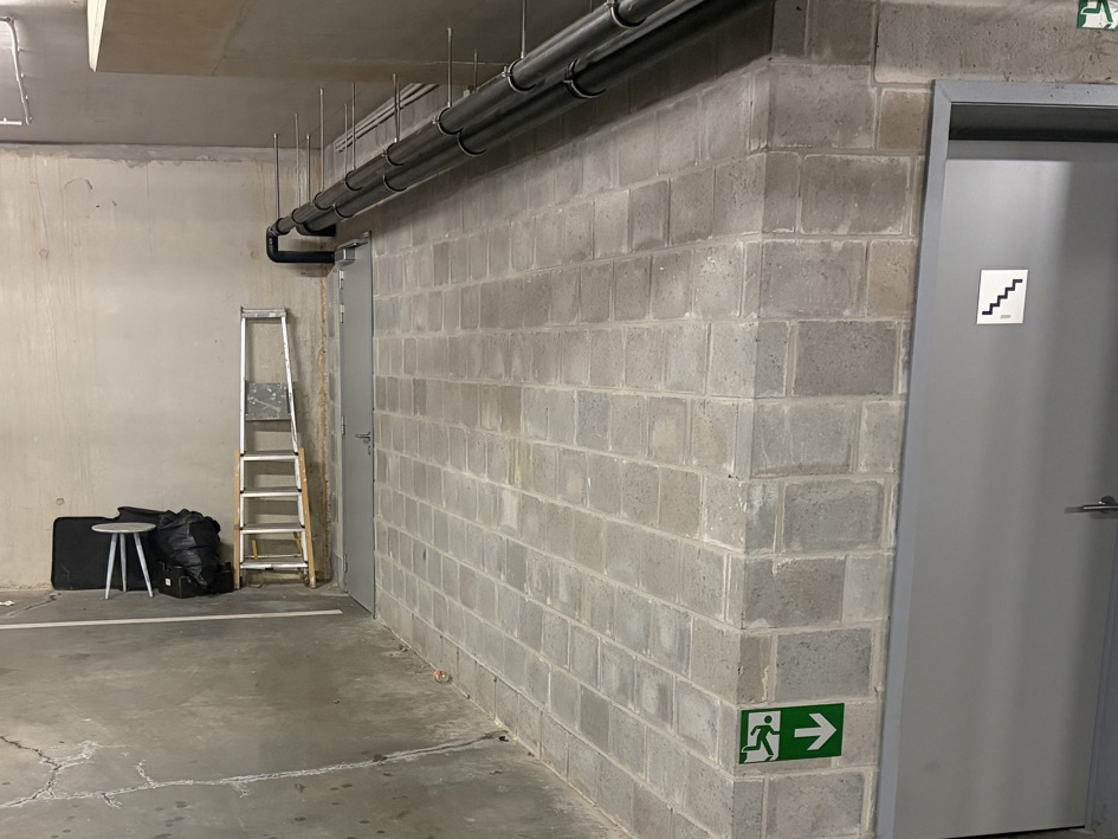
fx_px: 1421
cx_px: 392
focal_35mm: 44
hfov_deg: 42.5
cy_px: 675
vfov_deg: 32.0
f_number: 1.6
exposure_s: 1/33
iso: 500
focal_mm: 5.96
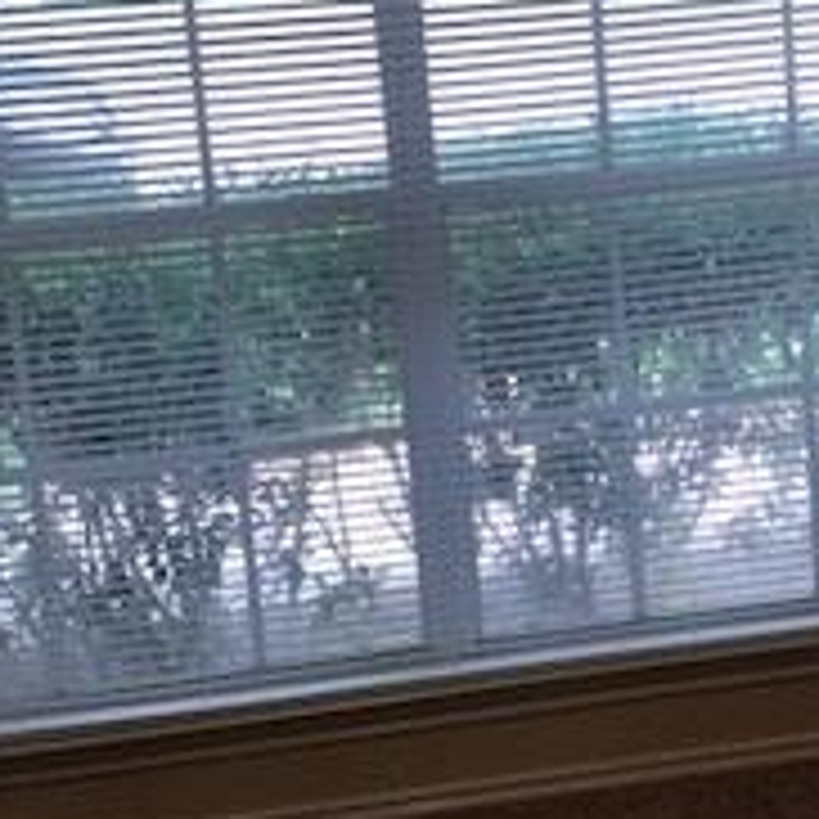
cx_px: 662
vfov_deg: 19.9
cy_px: 374
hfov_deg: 19.7
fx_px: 2329
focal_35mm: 87
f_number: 1.8
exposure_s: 1/40
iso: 20
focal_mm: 3.99
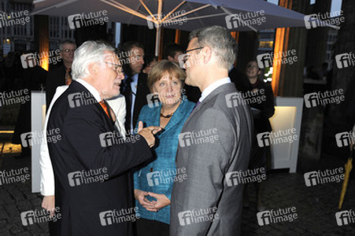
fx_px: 394
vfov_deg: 33.4
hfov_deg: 48.5
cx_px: 178
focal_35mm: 40
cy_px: 118
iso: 800
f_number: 5.6
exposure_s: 1/125
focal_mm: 40
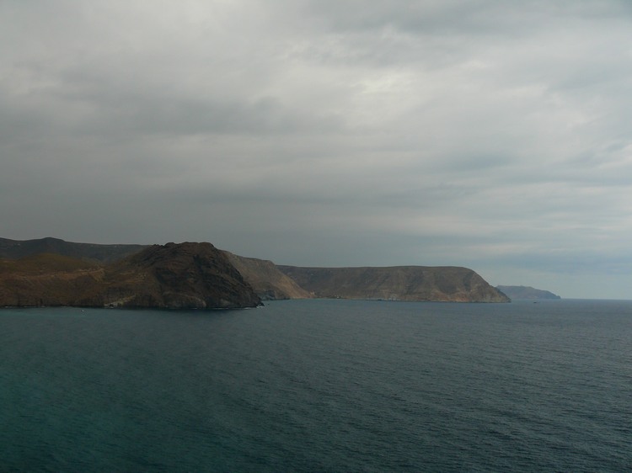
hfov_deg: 52.6
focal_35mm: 35
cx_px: 316
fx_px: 639
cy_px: 236
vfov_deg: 40.7
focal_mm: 7.4
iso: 100
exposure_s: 1/250
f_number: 4.5
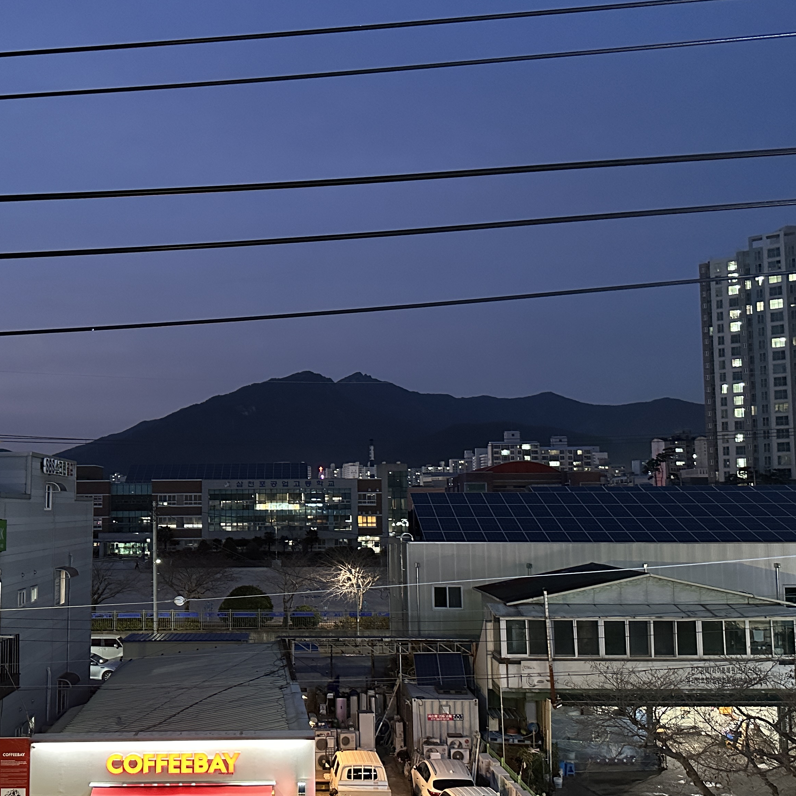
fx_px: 963
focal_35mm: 37
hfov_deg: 44.4
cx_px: 280
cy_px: 436
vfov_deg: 44.9
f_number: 1.78
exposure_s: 1/30
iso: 800
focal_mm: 6.86
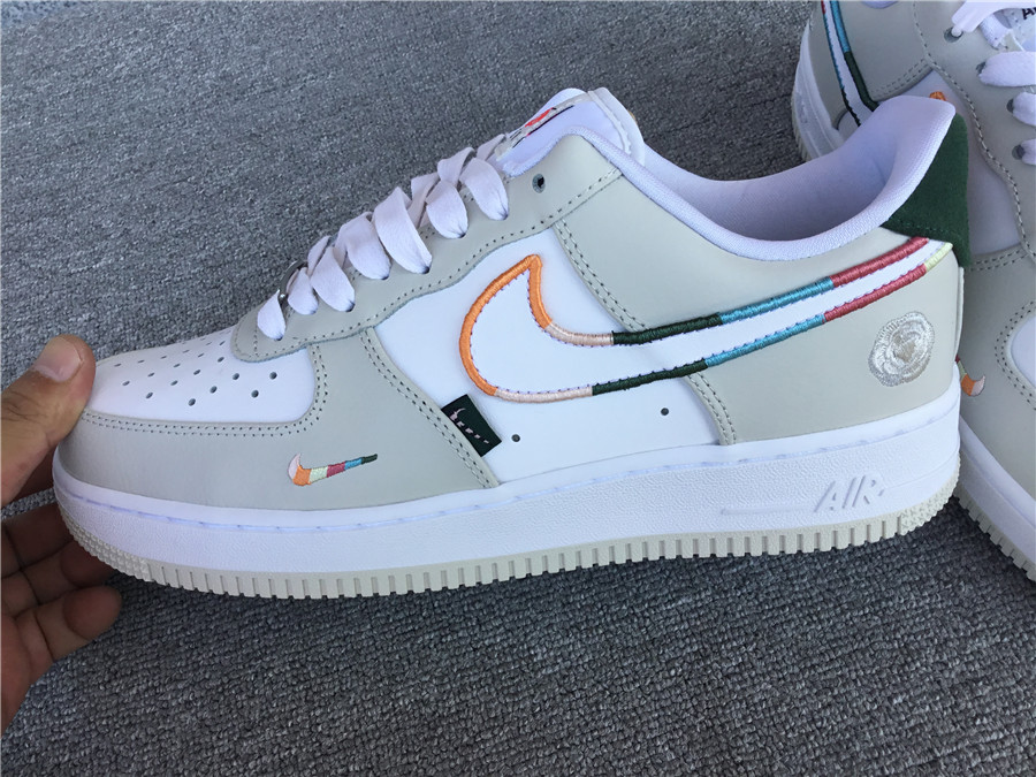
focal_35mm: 31
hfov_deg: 58.4
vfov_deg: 45.4
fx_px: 928
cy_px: 388
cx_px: 518
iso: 25
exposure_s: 1/276
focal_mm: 3.3
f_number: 2.4
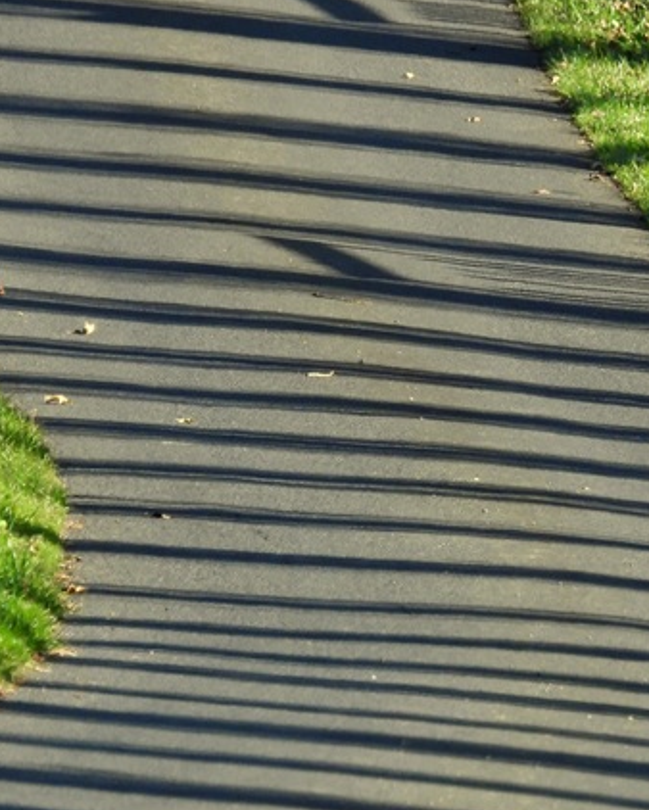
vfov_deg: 1.1
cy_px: 265
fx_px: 42179
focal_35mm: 1758
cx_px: 323
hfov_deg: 0.9
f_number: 5.6
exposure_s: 1/500
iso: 320
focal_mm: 170
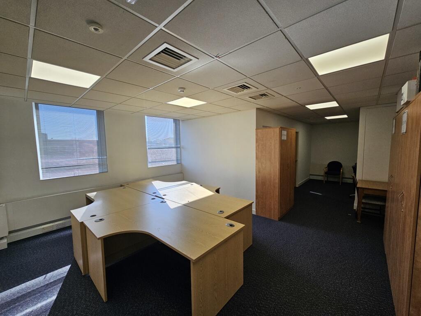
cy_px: 158
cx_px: 210
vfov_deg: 89.9
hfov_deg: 106.2
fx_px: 158
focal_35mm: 13
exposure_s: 1/267
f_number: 2.2
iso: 50
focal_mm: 2.2
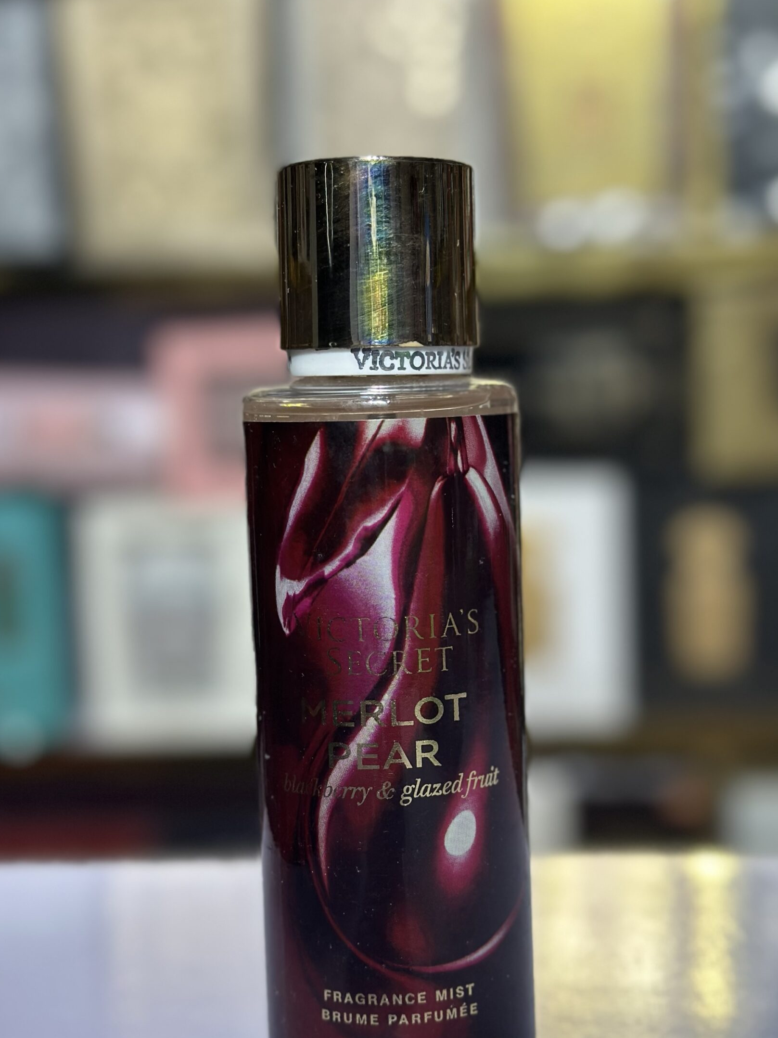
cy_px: 535
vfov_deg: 33.8
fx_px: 1708
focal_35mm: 57
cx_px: 427
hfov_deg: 25.6
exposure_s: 1/208
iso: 80
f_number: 1.78
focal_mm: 6.86
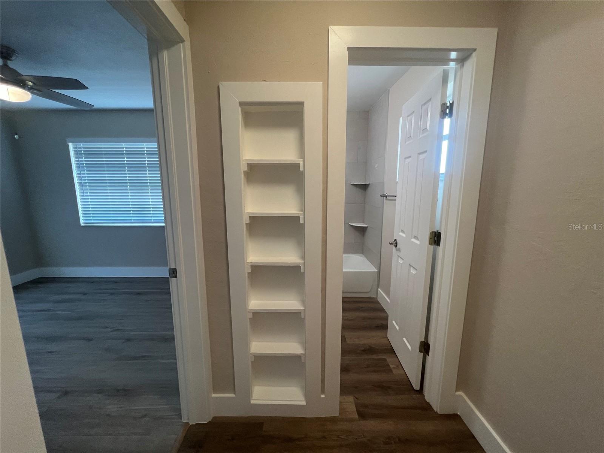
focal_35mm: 13
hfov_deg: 106.2
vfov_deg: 89.9
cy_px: 226
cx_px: 302
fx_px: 227
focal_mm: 1.57
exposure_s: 1/120
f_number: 1.8
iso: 125
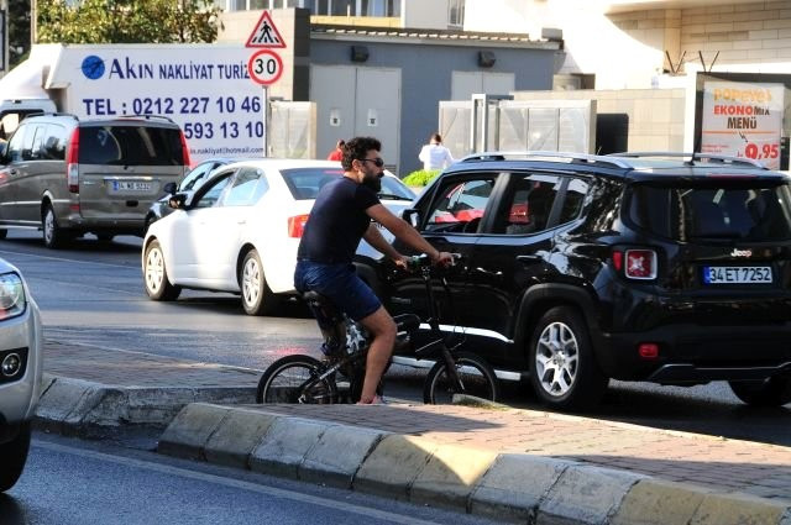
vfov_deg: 9.6
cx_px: 396
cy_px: 262
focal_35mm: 142
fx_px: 3127
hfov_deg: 14.4
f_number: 10
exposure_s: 1/400
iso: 500
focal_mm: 95
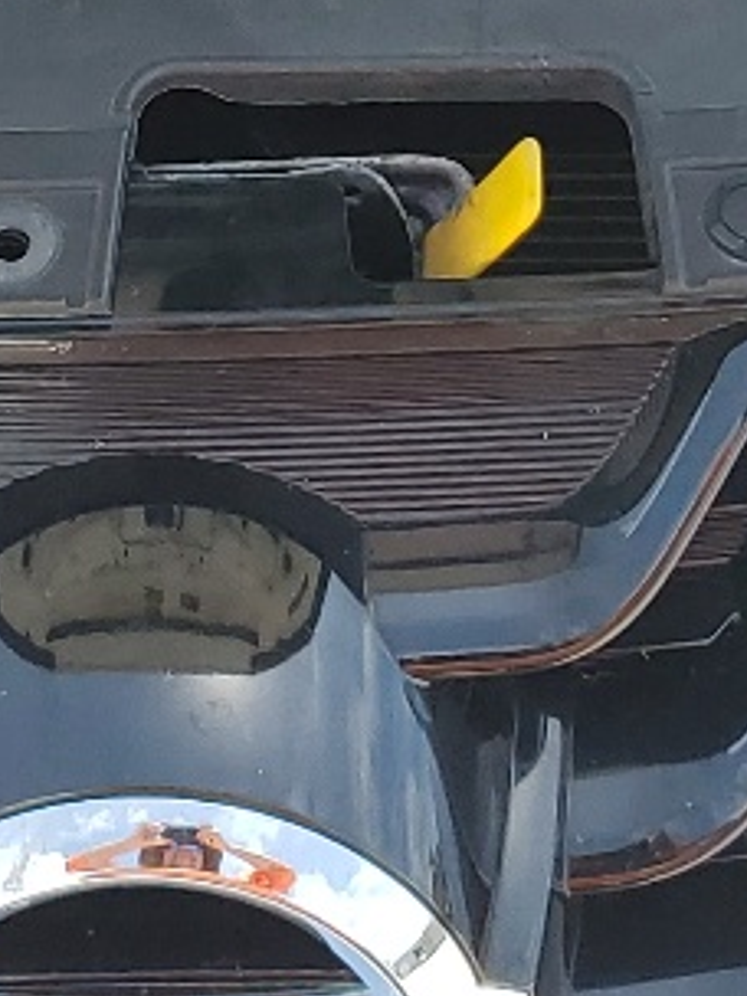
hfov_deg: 10.8
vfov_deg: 13.9
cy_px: -223
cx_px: 331
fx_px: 3942
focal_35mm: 137
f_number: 1.5
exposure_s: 1/1250
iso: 50
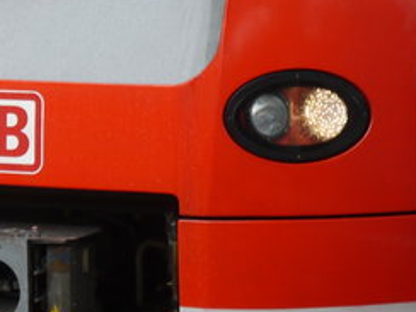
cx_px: 314
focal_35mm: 187
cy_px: -114
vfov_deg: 7.8
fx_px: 2247
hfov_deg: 10.6
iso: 160
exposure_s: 1/125
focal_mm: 19
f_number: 5
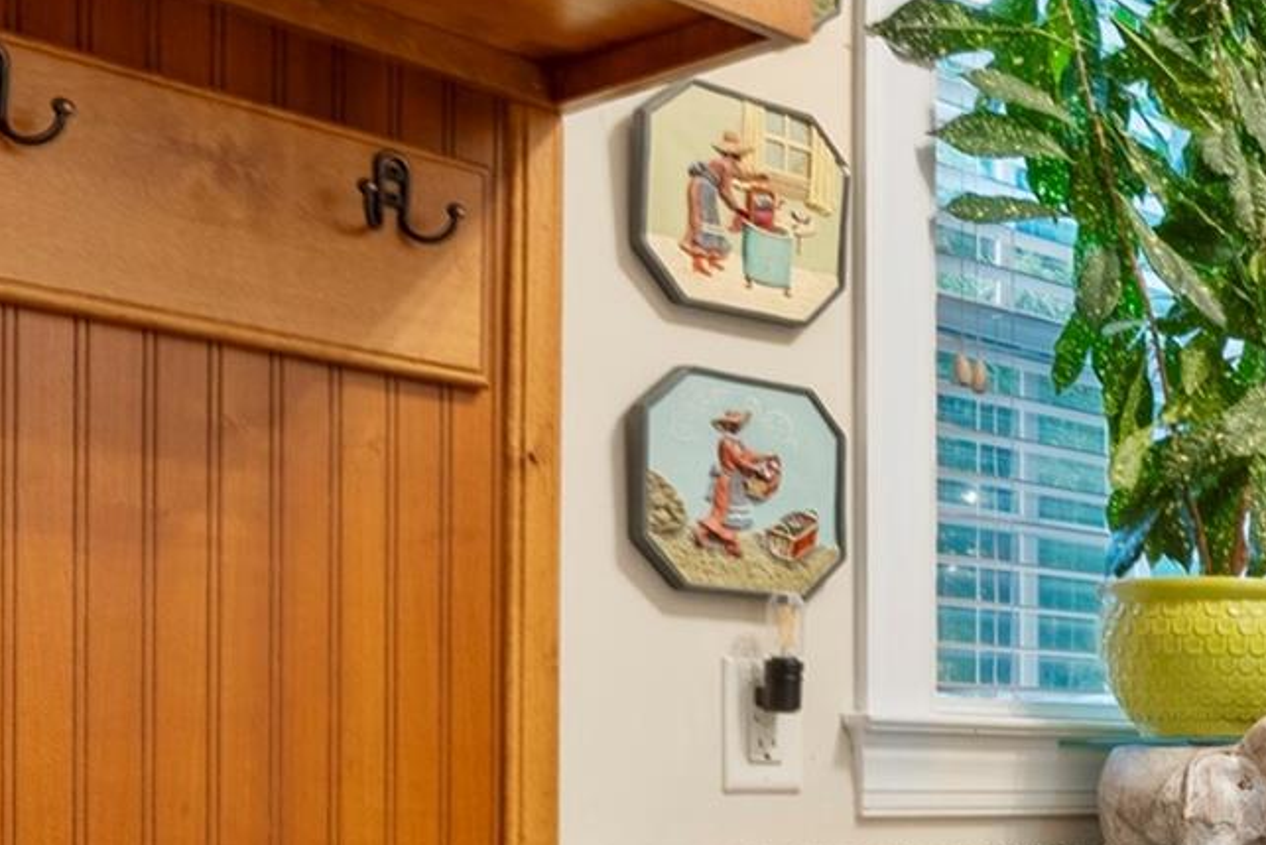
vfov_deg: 25.6
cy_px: 783
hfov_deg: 29.2
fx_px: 1794
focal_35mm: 51
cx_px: 1748
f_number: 9
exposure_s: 2.5
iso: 200
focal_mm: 16
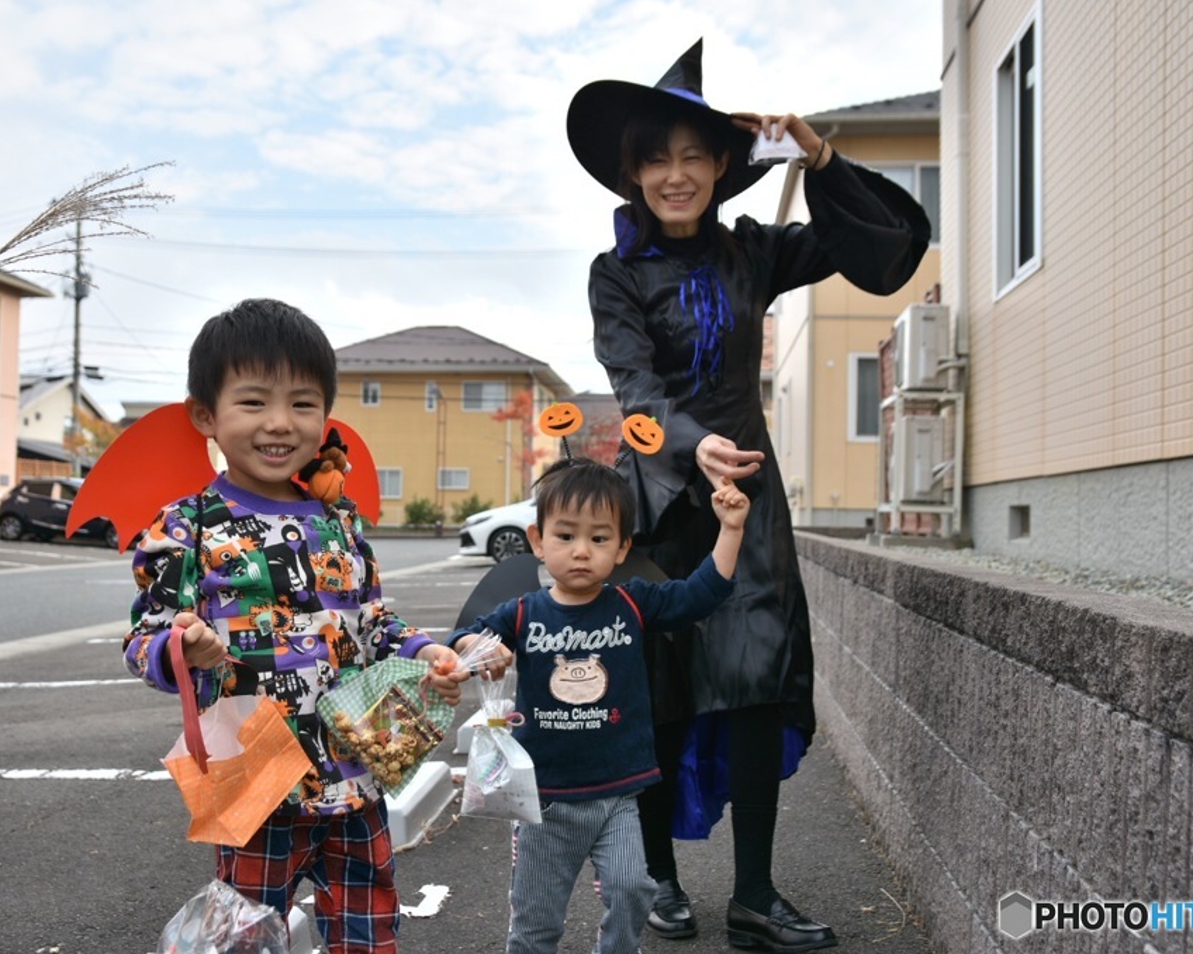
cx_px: 525
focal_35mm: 34
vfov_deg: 43.3
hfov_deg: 52.7
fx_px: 1200
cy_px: 476
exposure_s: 1/320
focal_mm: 20
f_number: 4
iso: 100
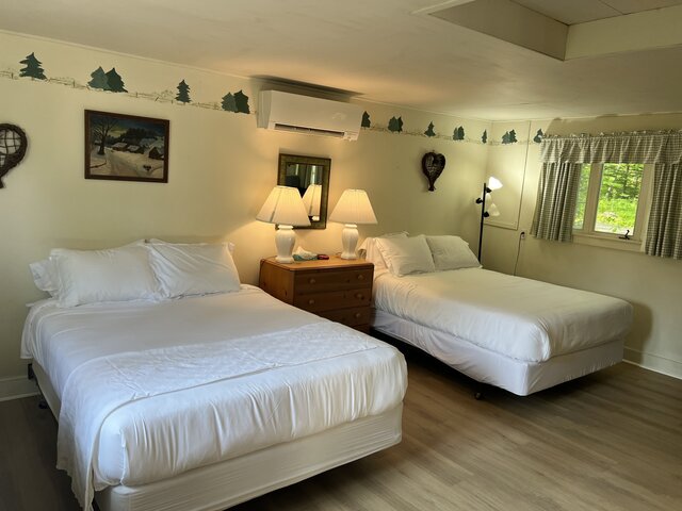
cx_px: 341
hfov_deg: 67.3
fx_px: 512
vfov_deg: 53.1
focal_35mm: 26
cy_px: 256
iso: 64
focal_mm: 5.7
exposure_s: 1/120
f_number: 1.5
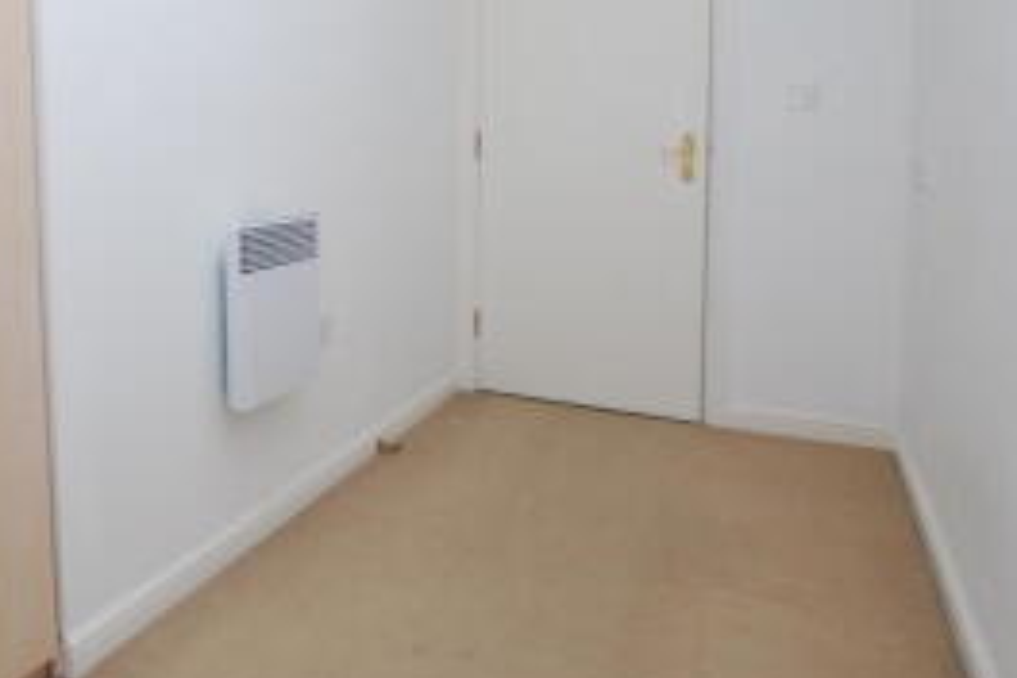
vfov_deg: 46.8
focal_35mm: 27
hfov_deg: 65.0
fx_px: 763
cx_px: 312
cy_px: 202
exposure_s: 1/60
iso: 100
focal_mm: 10
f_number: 4
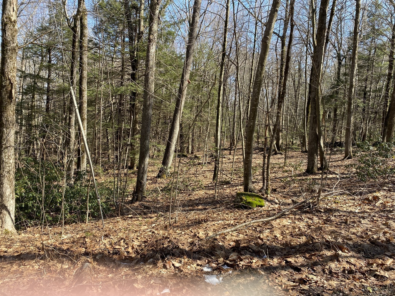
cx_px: 198
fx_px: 297
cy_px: 148
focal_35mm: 26
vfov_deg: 53.1
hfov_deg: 67.3
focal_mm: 4.25
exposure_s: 1/693
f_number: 1.8
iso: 32
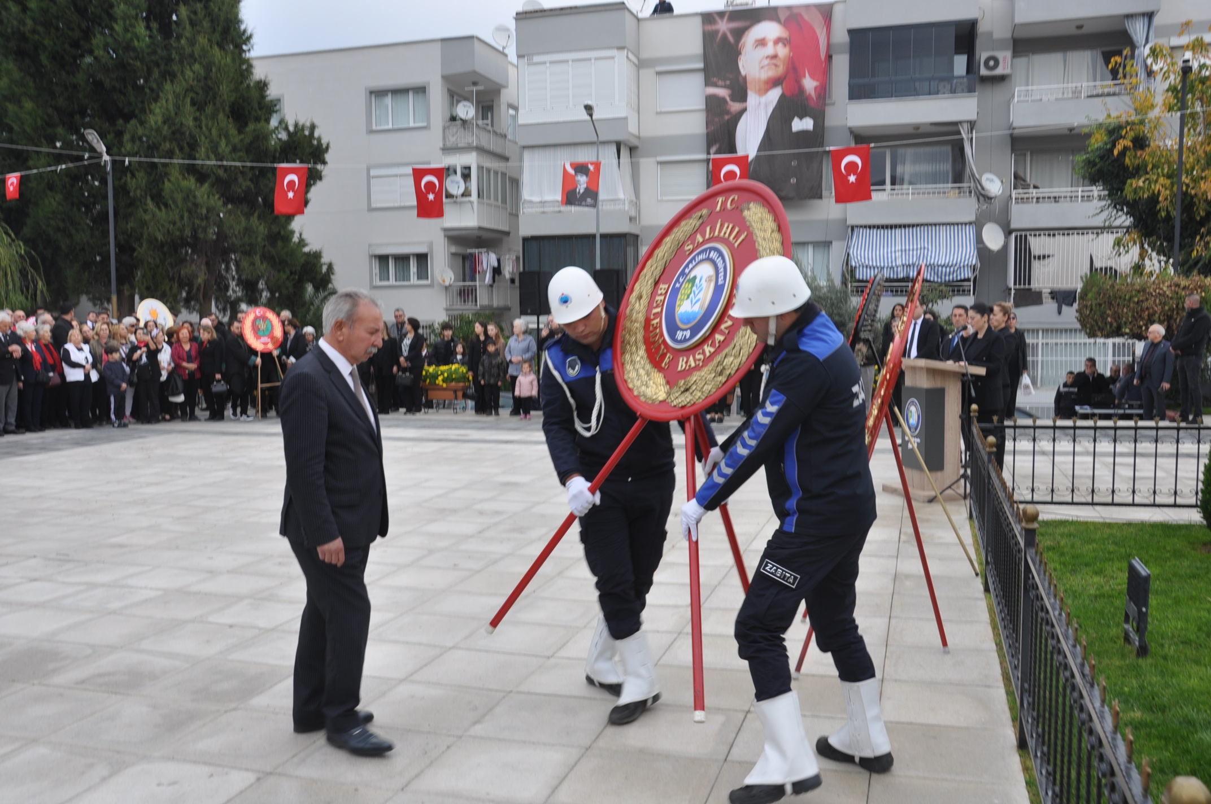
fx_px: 1058
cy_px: 402
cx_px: 606
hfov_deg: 59.6
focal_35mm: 32
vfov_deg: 41.6
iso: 200
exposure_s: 1/60
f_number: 8
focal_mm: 21
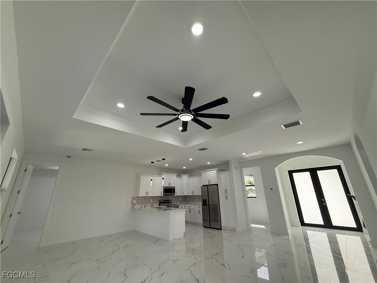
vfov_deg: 85.7
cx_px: 188
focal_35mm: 14
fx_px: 152
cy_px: 142
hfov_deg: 102.1
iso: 64
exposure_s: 1/158
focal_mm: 2.22
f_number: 2.2
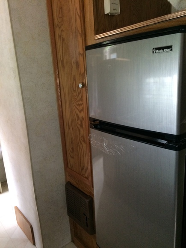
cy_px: 124
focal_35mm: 29
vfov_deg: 61.7
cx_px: 93
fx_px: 208
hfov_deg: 48.2
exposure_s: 1/30
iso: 250
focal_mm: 4.15
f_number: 2.2
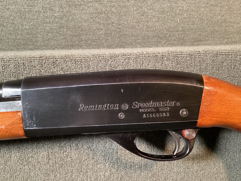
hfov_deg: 58.3
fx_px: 216
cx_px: 120
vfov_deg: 45.4
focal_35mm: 31
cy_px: 90
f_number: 2.4
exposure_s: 1/33
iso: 400
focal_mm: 3.3
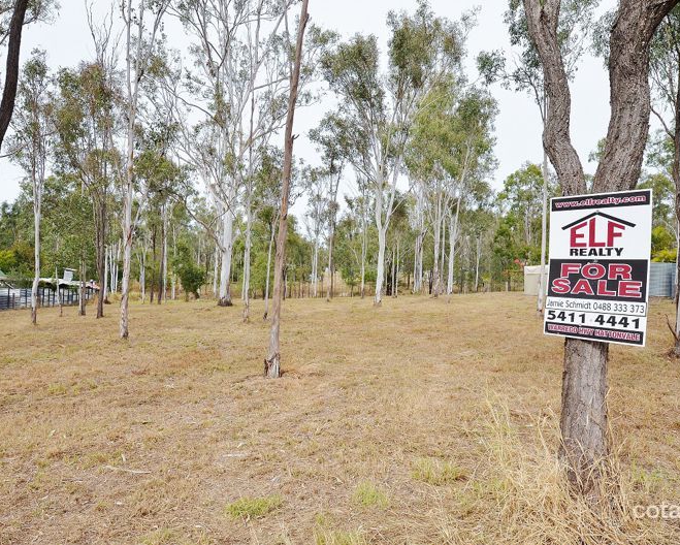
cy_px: 272
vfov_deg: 55.8
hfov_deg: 66.9
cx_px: 329
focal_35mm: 26
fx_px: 515
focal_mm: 15
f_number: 11
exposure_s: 1/500
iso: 500
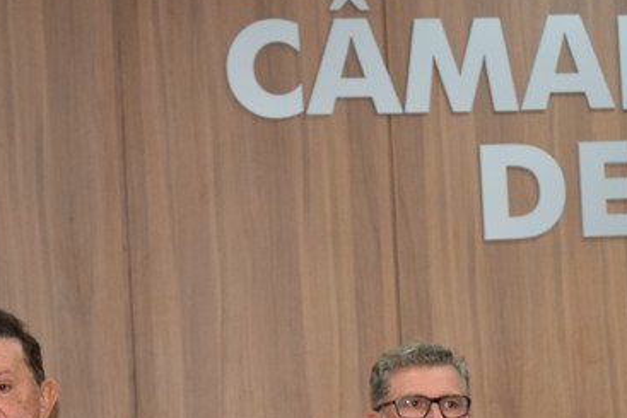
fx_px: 2944
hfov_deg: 12.1
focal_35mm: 169
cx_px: 528
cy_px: 488
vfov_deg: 8.1
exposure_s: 1/80
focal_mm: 46
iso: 800
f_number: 4.5
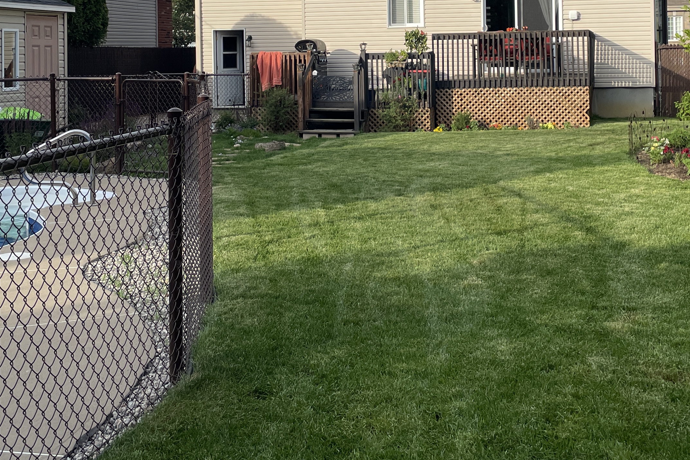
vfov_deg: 25.6
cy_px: 40
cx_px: 376
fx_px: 977
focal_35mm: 51
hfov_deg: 38.9
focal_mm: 4.2
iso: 32
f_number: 1.6
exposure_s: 1/2020
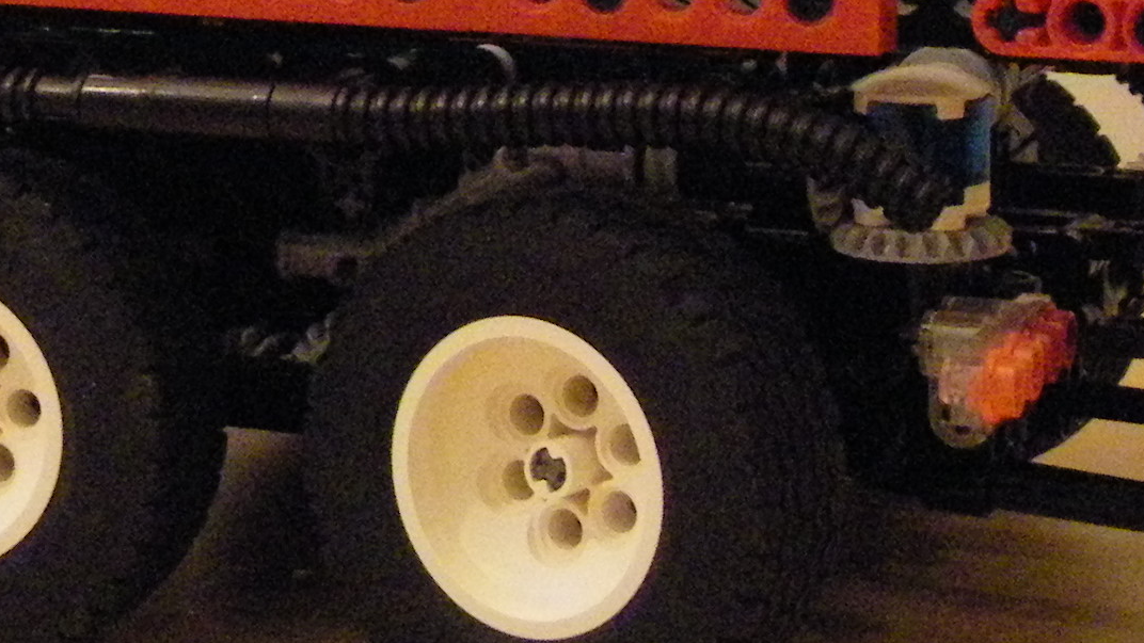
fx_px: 3822
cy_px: -234
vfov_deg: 9.4
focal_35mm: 126
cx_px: -28
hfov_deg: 16.6
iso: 640
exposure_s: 1/50
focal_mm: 6.3
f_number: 3.5
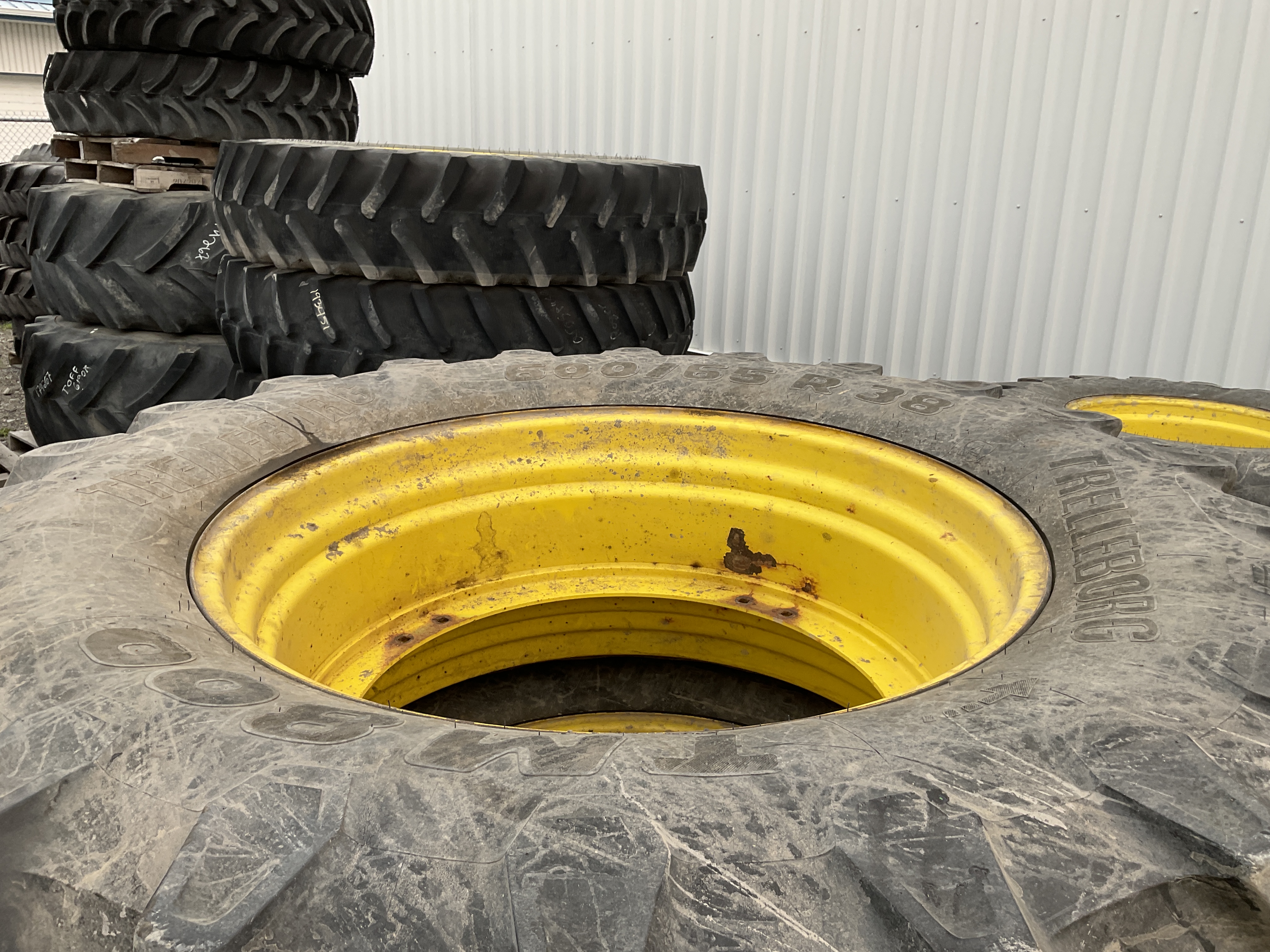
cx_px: 635
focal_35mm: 29
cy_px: 476
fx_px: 1064
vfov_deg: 48.2
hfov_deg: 61.7
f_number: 1.8
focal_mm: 3
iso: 16
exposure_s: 1/406
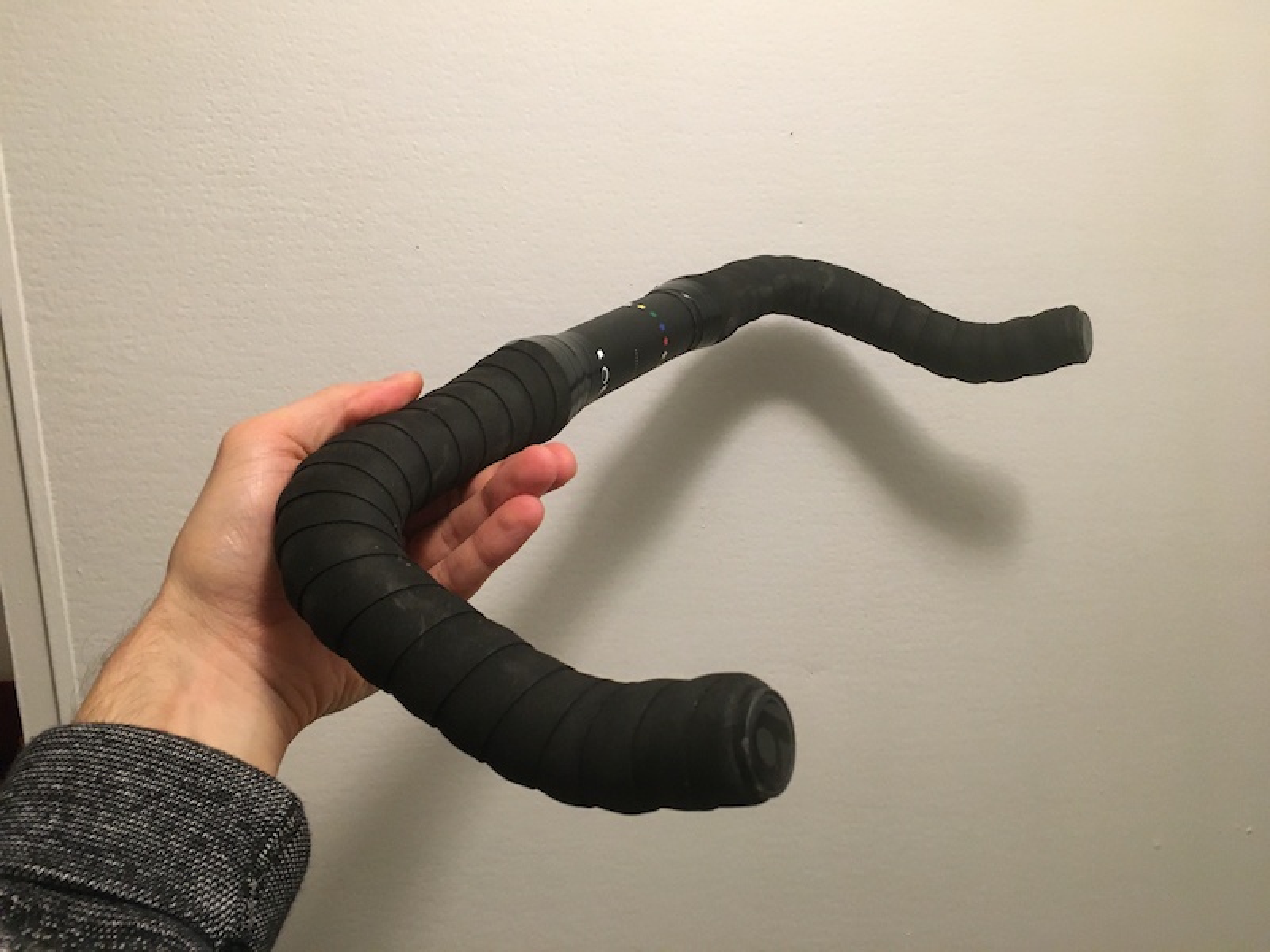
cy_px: 476
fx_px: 1064
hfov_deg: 61.7
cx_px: 635
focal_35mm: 29
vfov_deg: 48.2
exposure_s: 1/30
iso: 160
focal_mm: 4.15
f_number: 2.2
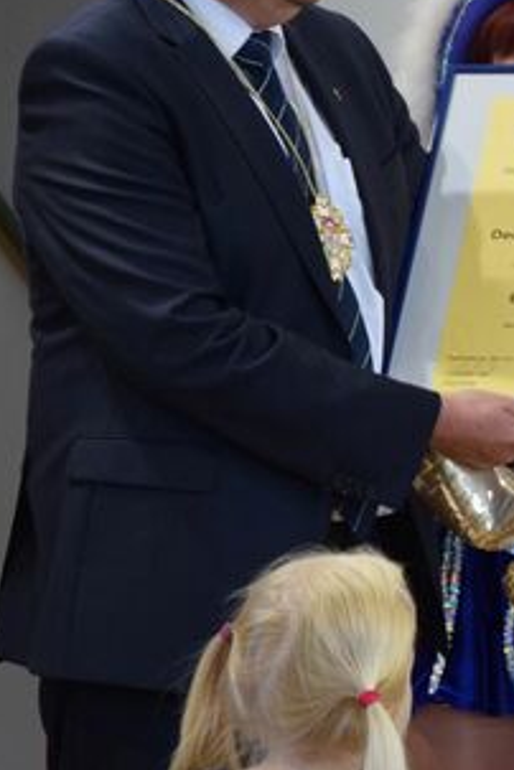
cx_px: 494
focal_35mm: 238
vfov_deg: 8.6
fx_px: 5097
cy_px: 318
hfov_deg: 5.8
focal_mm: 80
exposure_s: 1/60
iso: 1000
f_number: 5.3
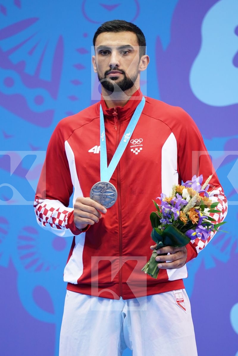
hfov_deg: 2.3
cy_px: 178
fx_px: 5950
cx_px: 119
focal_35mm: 600
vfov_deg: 3.4
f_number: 2.8
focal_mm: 400
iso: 1250
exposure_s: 1/500
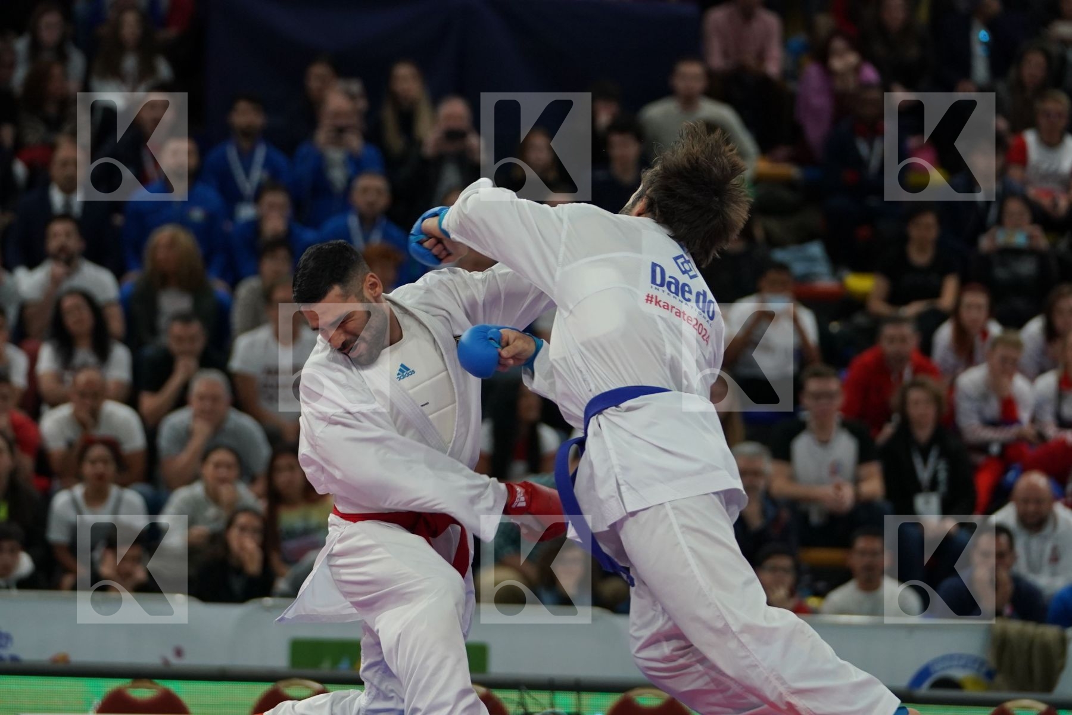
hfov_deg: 10.2
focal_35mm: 202
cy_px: 358
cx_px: 536
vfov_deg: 6.8
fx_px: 6015
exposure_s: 1/1000
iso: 1250
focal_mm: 135
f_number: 2.8
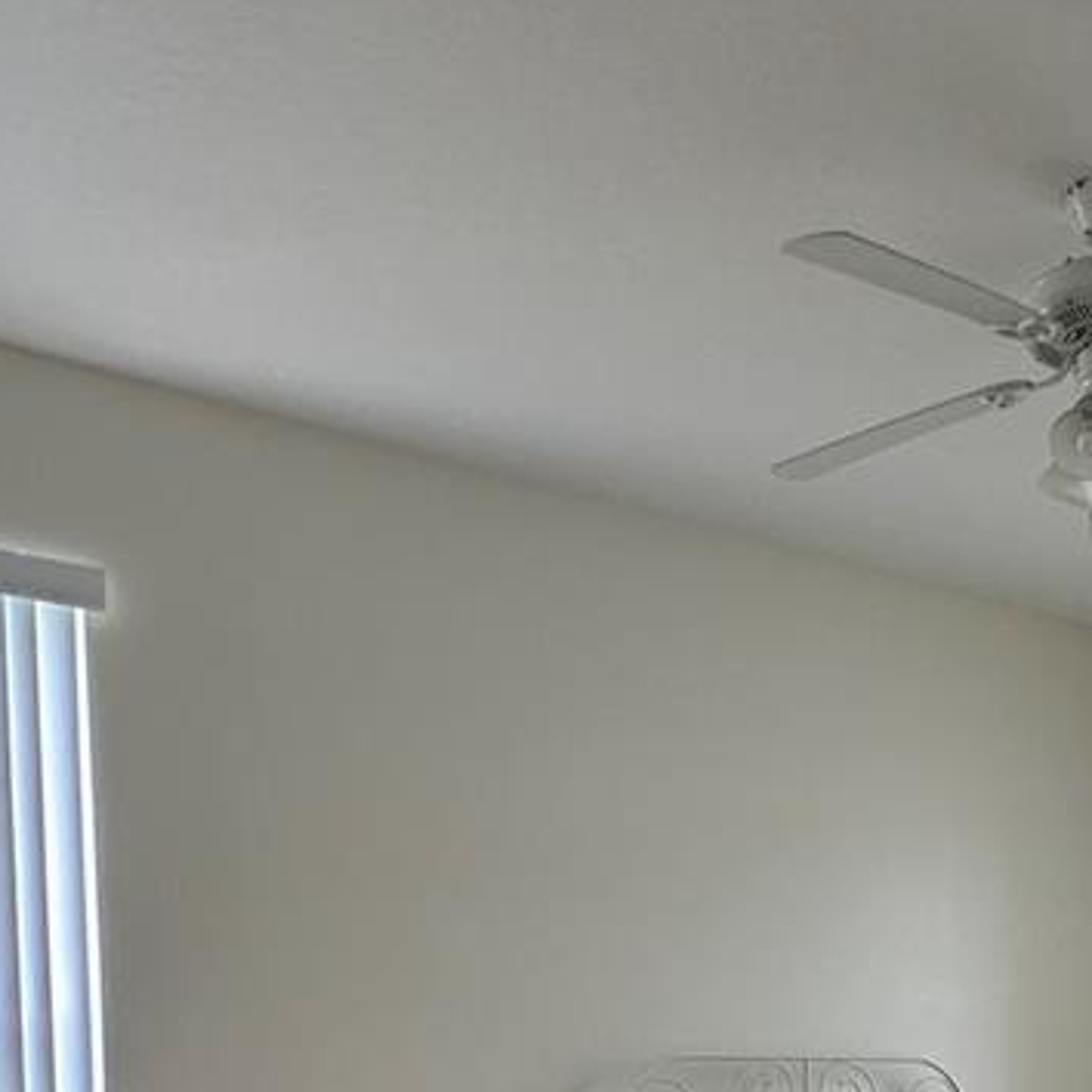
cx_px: 975
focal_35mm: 42
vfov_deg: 35.0
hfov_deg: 37.5
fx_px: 1499
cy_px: 1172
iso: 160
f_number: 2.2
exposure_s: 1/120
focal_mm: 2.22
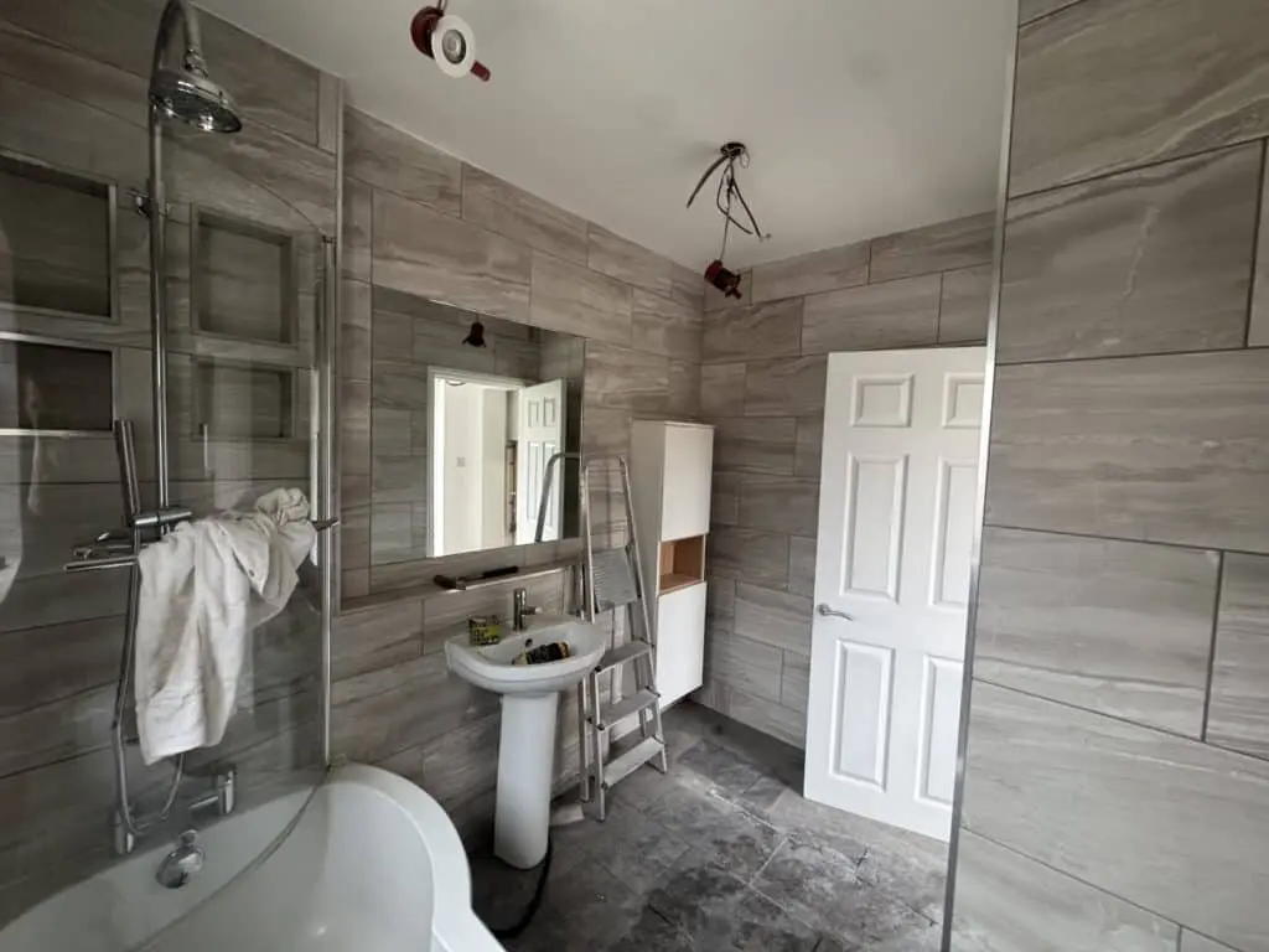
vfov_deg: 85.7
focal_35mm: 14
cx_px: 634
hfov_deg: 102.1
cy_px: 476
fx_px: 513
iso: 320
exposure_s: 1/100
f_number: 2.2
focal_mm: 2.22
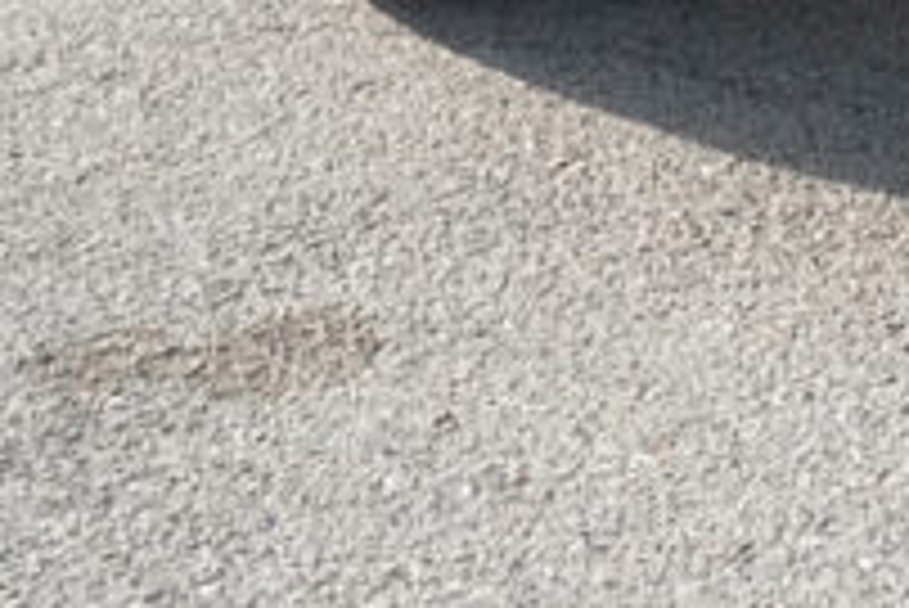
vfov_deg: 7.8
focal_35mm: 162
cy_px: -912
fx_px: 4093
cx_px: 1584
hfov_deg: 11.8
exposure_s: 1/160
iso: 160
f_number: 9
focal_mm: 21.5
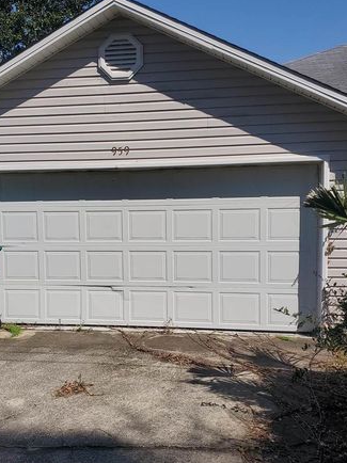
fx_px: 535
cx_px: 140
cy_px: 248
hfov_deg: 35.8
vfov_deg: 46.8
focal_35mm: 40
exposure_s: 1/2742
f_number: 2.4
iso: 50
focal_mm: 4.3
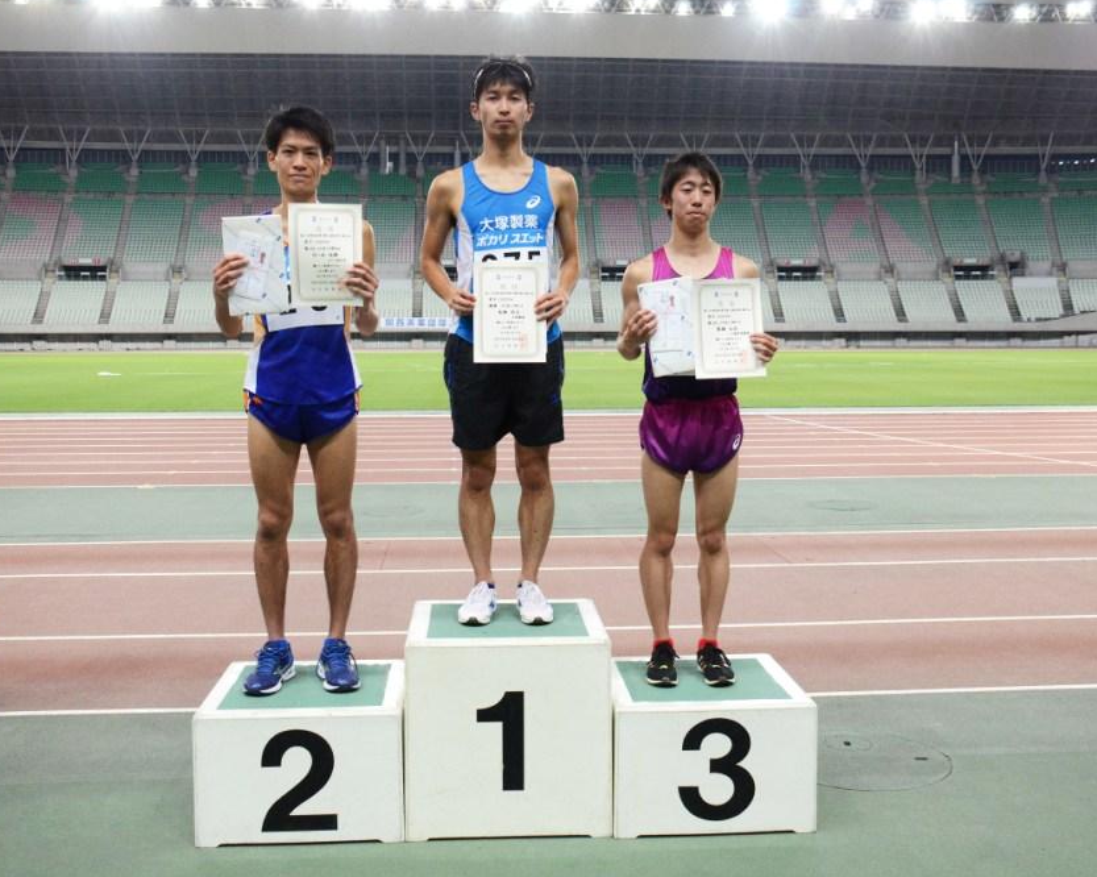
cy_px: 440
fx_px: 1233
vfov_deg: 39.1
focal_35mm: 38
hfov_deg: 47.9
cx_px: 553
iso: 1600
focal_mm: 22
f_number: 5
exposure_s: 1/100
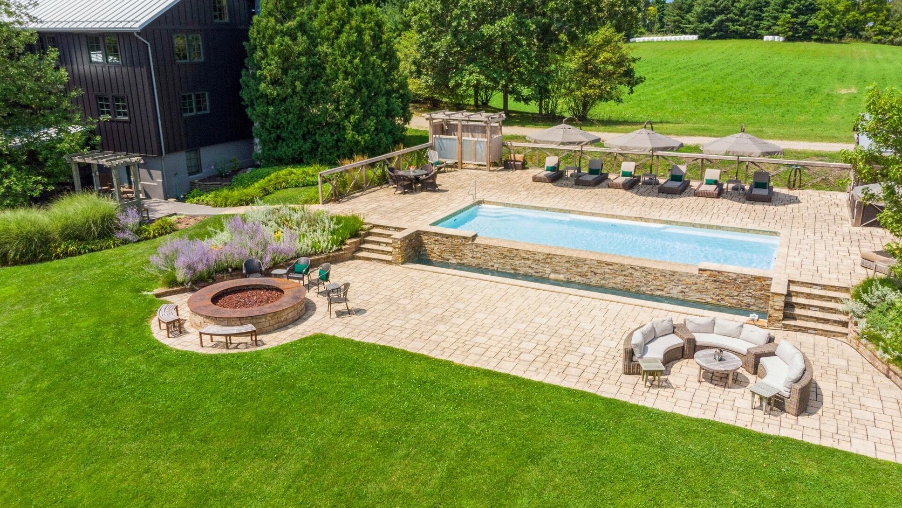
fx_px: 646
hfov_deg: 69.9
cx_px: 460
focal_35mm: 27
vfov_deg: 42.9
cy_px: 250
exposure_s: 1/850
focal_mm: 4.5
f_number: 2.8
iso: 100
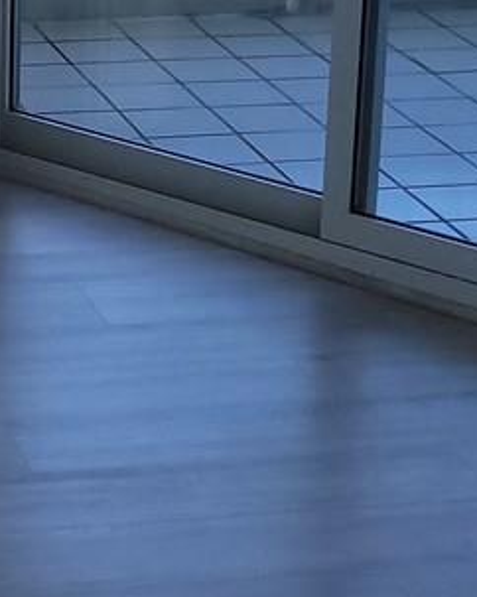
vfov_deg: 14.3
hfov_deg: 11.3
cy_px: 108
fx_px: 2367
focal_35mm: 134
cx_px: -79
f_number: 1.8
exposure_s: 1/120
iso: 64
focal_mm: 5.4
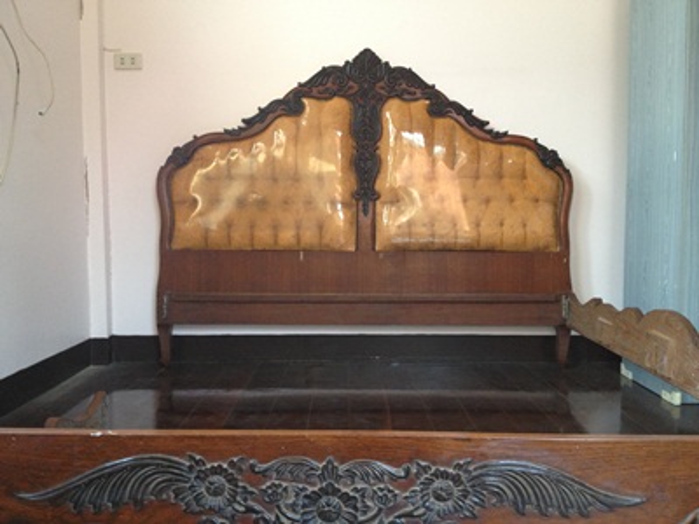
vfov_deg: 40.7
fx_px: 707
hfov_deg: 52.6
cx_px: 350
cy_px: 262
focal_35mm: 35
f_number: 2.4
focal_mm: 4.28
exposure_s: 1/20
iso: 160
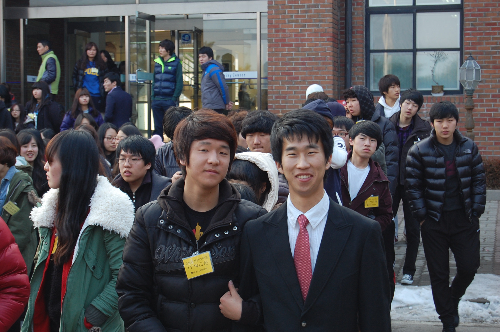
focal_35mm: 82
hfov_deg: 24.7
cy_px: 166
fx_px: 1144
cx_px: 250
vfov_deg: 16.5
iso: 360
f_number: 5.6
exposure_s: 1/125
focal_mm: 55
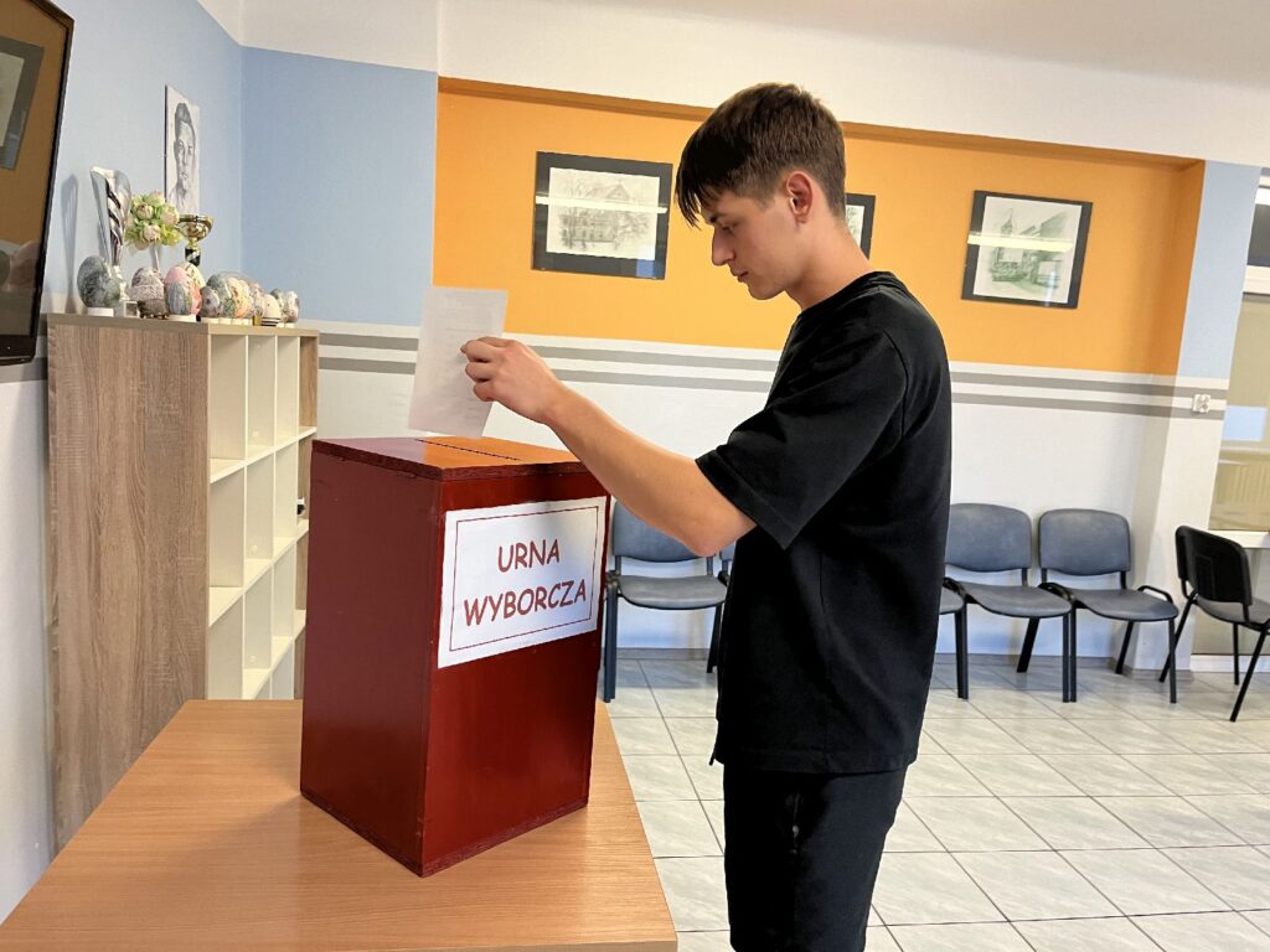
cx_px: 635
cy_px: 476
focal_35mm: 26
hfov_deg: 67.3
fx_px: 954
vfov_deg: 53.1
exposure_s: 1/50
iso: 200
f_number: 1.6
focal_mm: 5.1
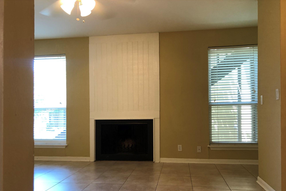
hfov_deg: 61.9
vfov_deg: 43.5
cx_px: 145
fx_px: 238
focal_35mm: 30
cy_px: 110
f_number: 1.8
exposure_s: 1/20
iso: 40
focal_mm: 3.99
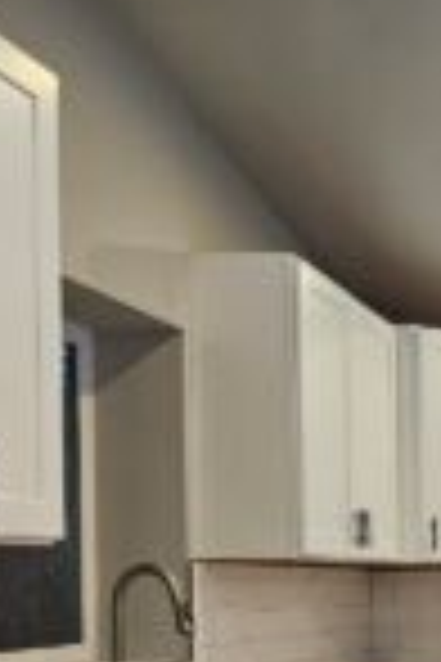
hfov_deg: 17.8
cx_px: 729
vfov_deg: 29.6
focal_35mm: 65
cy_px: 603
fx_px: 1194
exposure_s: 1/120
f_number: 1.7
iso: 200
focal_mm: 6.3
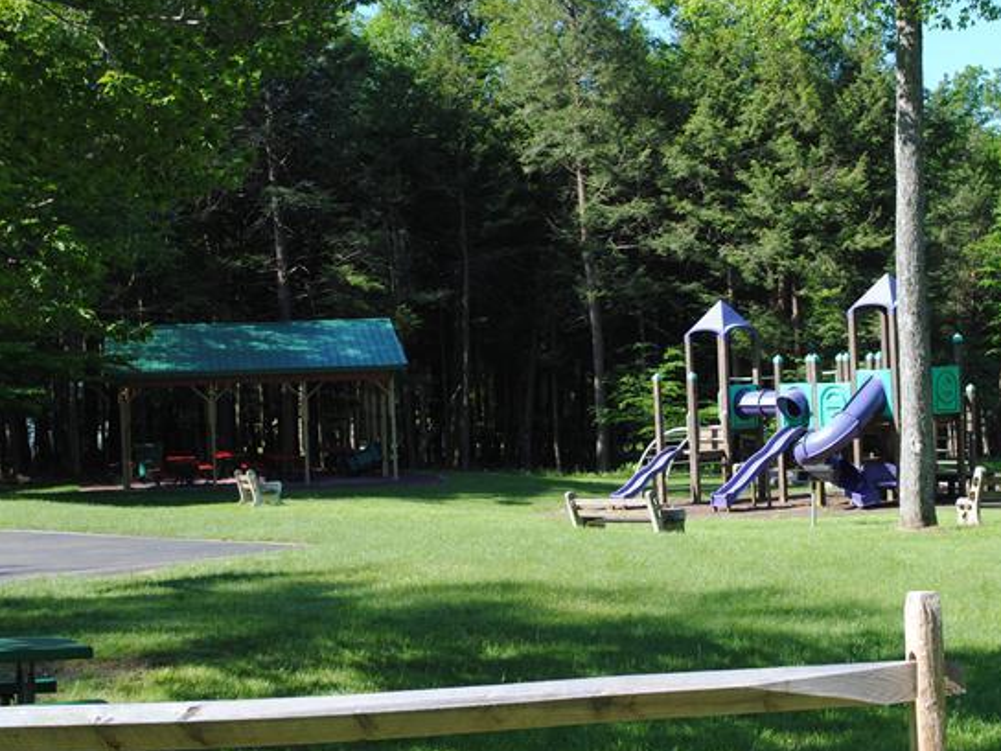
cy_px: 403
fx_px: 1927
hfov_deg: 29.1
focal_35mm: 67
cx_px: 599
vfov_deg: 22.0
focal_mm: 35
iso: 100
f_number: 8
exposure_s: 1/80
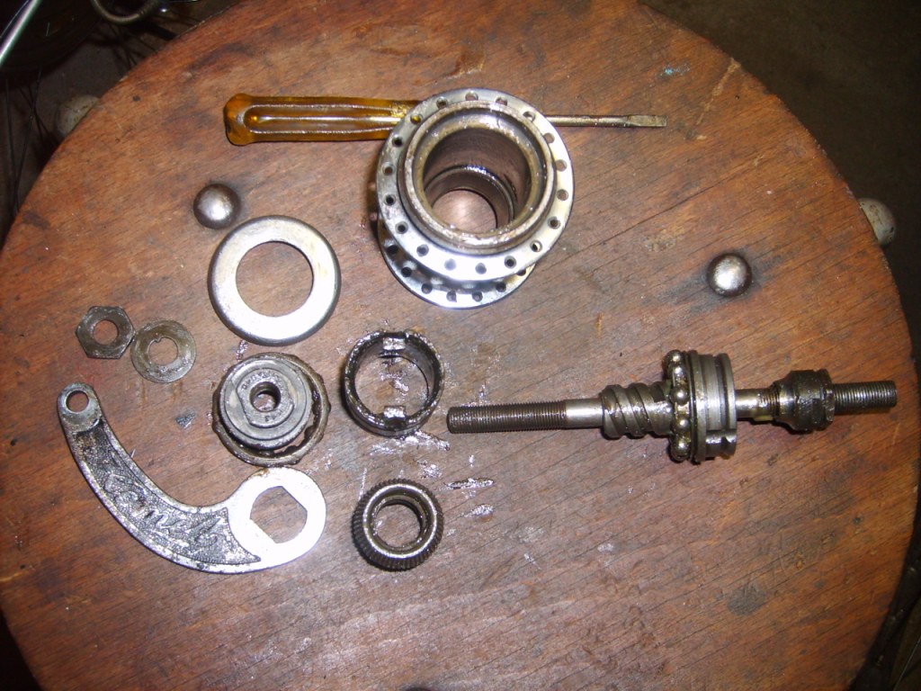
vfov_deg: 40.7
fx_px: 931
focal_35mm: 35
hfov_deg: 52.6
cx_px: 460
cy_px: 346
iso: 100
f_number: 2.8
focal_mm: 5.8
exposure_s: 1/45
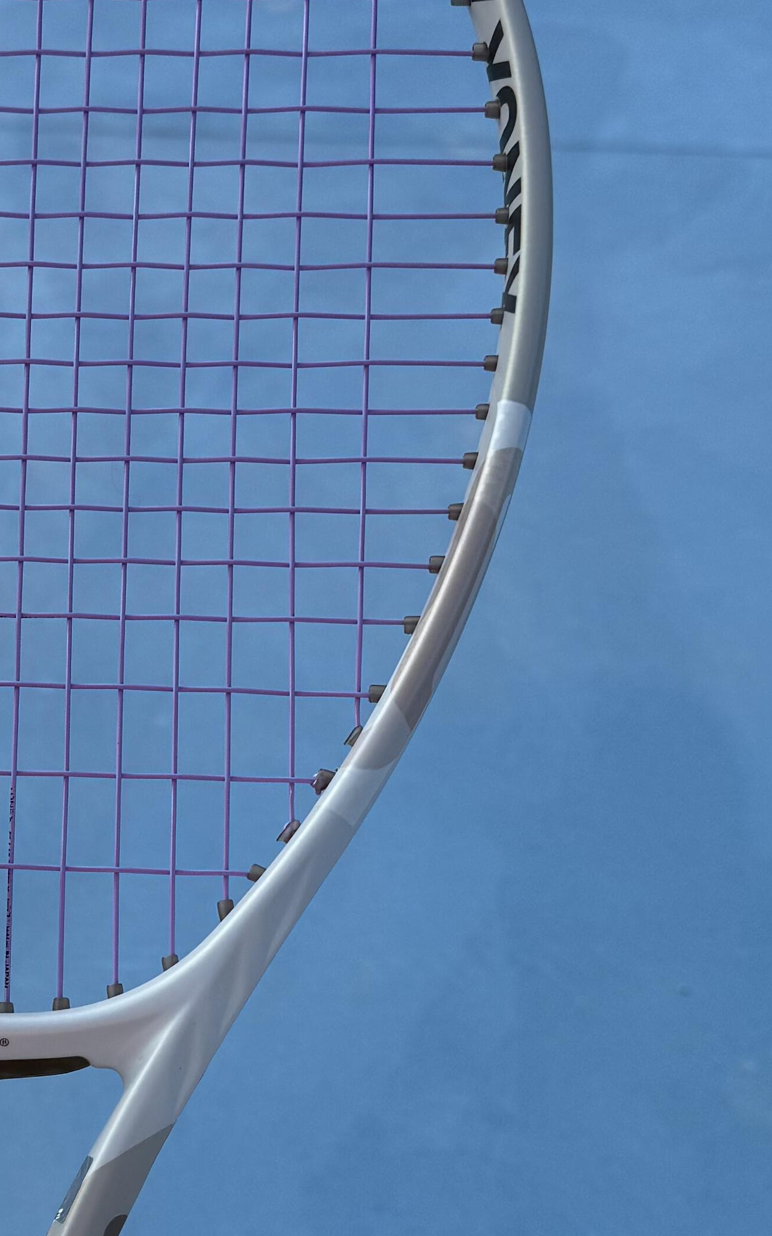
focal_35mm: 69
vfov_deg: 29.6
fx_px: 2323
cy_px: 795
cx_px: 5
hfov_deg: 18.4
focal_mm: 6.76
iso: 80
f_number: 1.78
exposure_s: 1/3953
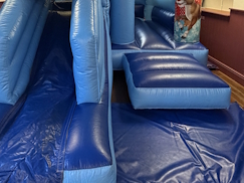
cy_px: 25
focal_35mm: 31
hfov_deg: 58.3
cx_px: 109
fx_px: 218
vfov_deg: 42.4
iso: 320
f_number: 2.2
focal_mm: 2.22
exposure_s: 1/50
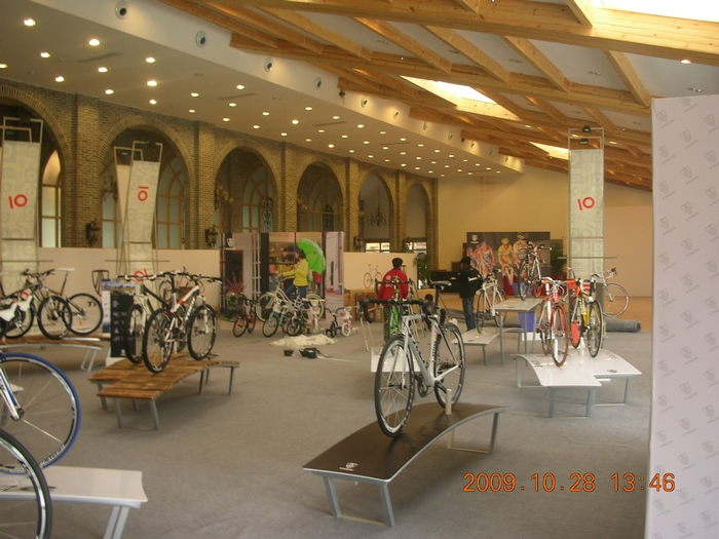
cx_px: 360
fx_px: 727
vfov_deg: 40.7
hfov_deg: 52.6
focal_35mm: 35
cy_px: 270
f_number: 3
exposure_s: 1/11.3
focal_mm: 5.8
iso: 50
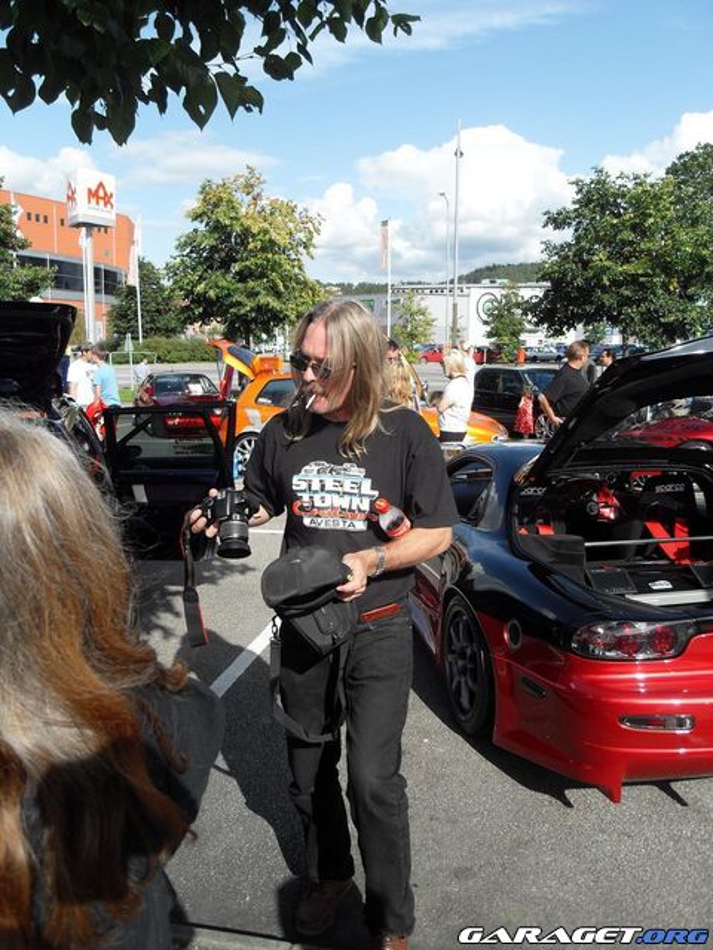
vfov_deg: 63.4
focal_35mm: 28
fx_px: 769
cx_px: 356
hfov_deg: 49.7
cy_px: 475
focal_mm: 6
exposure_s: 1/180
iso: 80
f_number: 7.1
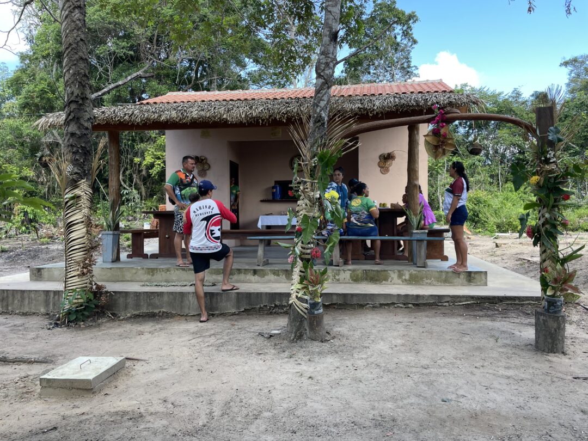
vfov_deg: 53.1
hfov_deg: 67.3
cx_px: 294
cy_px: 220
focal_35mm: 26
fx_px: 442
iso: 32
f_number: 1.6
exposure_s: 1/191
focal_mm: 4.2
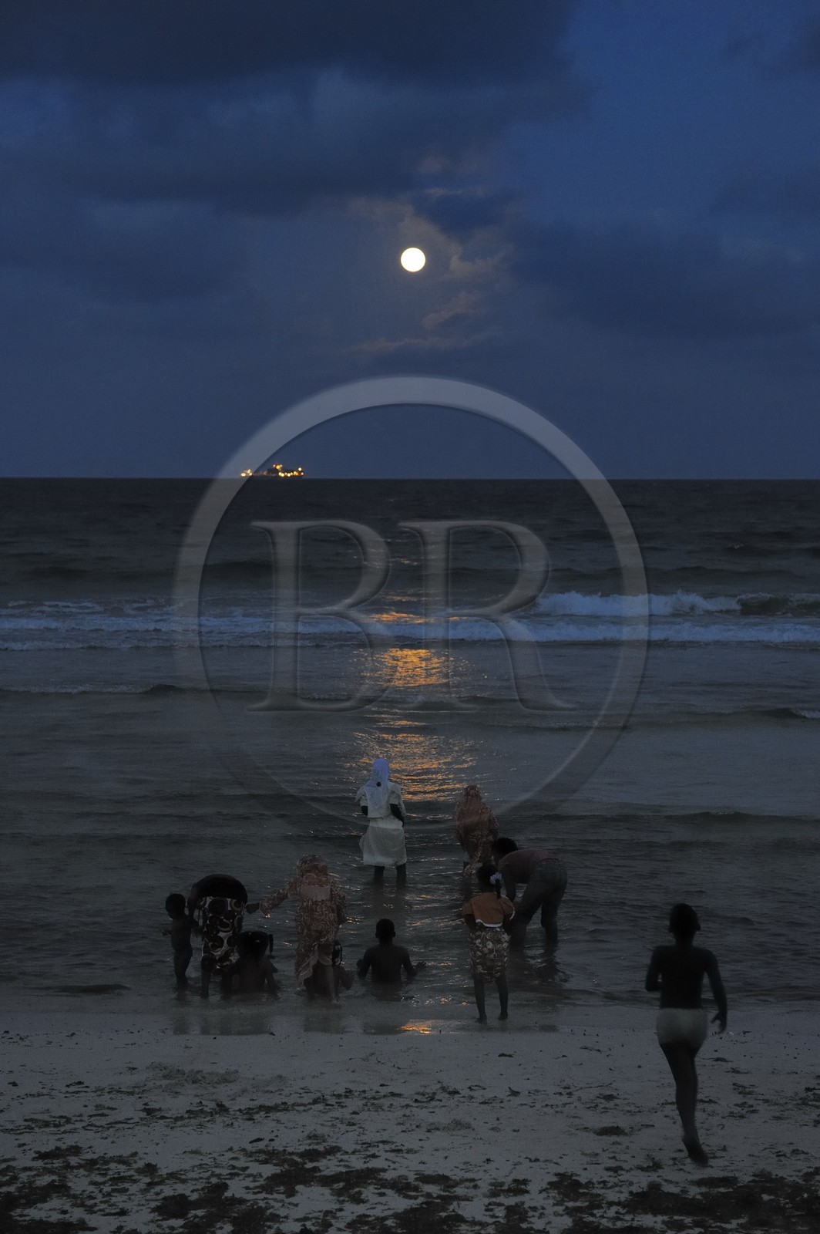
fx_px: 2396
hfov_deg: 19.4
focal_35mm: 70
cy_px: 617
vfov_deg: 28.9
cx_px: 410
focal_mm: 70
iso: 3200
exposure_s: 1/60
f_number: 4
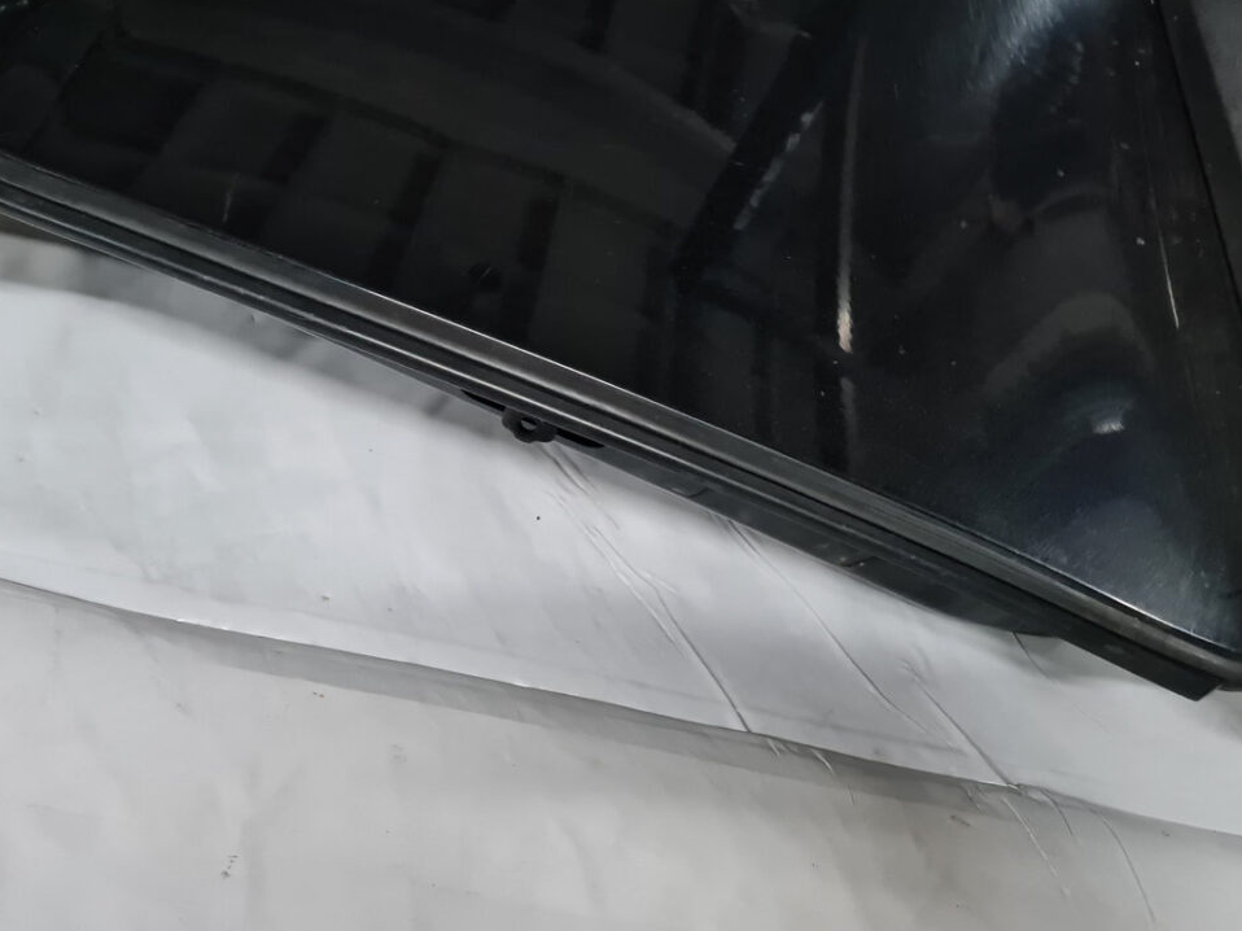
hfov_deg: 49.0
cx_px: 578
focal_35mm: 38
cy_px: 376
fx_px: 1363
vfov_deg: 37.6
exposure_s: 1/50
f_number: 1.8
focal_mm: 5.4
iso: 800
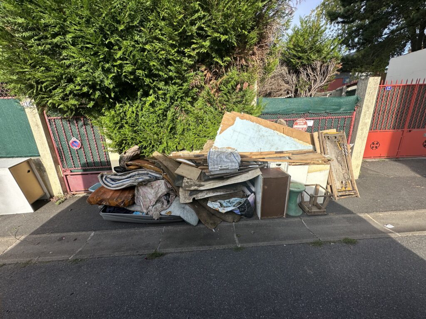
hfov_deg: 102.1
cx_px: 213
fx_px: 172
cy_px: 160
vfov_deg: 85.7
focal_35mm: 14
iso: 40
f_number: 2.2
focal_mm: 2.22
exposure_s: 1/963
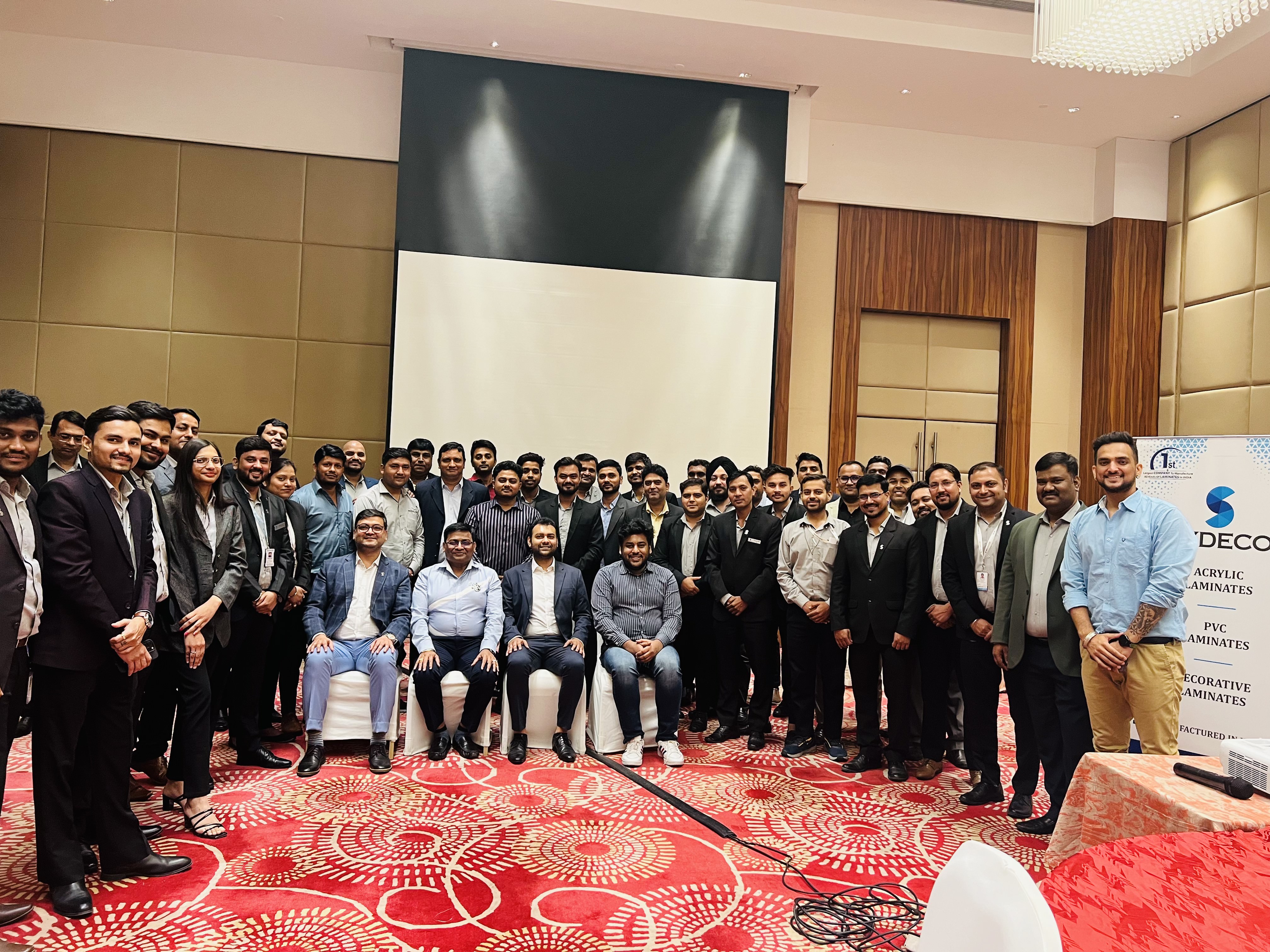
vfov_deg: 53.1
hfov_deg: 67.3
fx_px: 954
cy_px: 476
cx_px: 635
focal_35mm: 26
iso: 250
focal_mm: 5.7
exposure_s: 1/50
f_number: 1.5
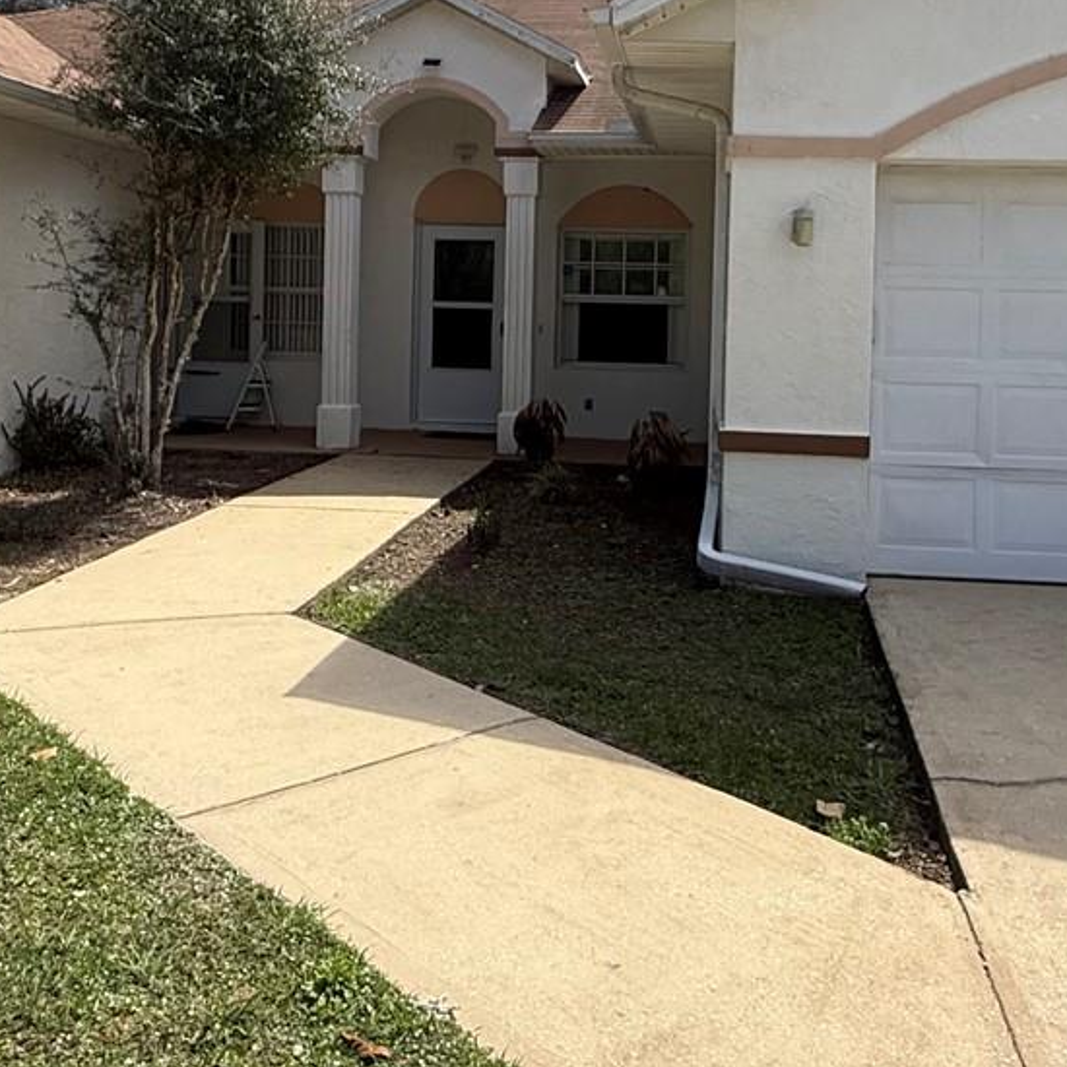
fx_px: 1255
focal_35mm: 36
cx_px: 596
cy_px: 310
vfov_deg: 45.0
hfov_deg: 46.0
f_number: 2.2
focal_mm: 2.22
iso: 80
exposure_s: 1/1656
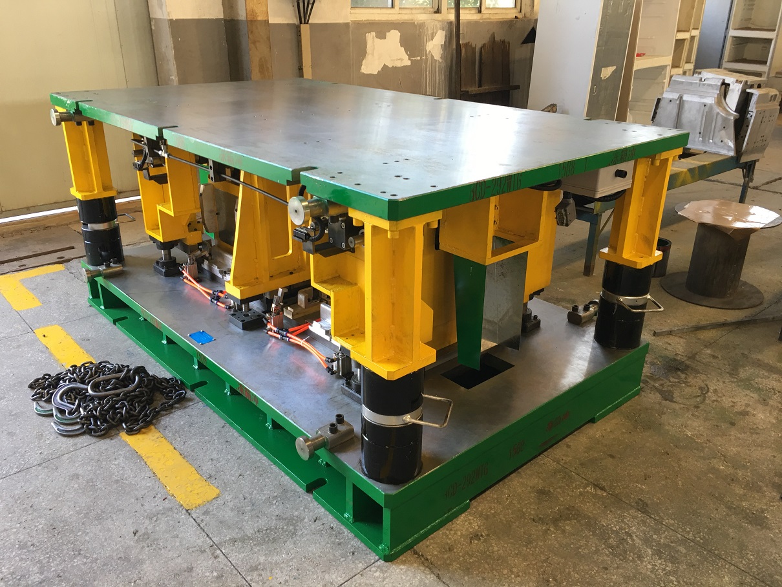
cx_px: 391
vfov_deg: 48.2
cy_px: 294
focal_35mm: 29
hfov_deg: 61.6
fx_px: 655
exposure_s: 1/17
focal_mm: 4.15
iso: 32
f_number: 2.2
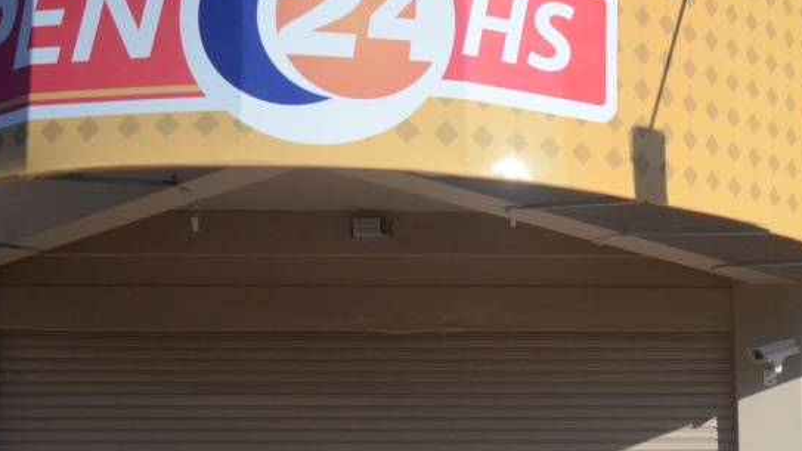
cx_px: 552
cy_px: 387
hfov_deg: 29.5
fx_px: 1509
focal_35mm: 71
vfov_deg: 16.8
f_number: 5.6
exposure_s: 1/8000
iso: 1100
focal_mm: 24
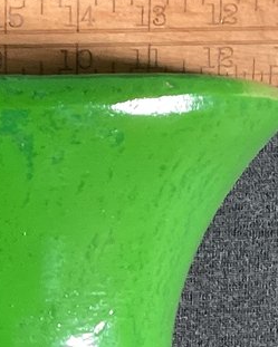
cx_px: -74
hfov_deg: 10.3
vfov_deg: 12.5
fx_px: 1511
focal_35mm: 147
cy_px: 503
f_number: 2.4
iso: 200
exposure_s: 1/60
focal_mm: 3.3
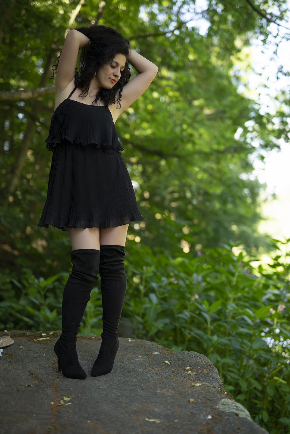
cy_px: 217
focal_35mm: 50
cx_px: 145
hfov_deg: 27.0
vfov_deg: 39.6
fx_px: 604
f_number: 1.6
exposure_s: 1/400
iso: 200
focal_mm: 50
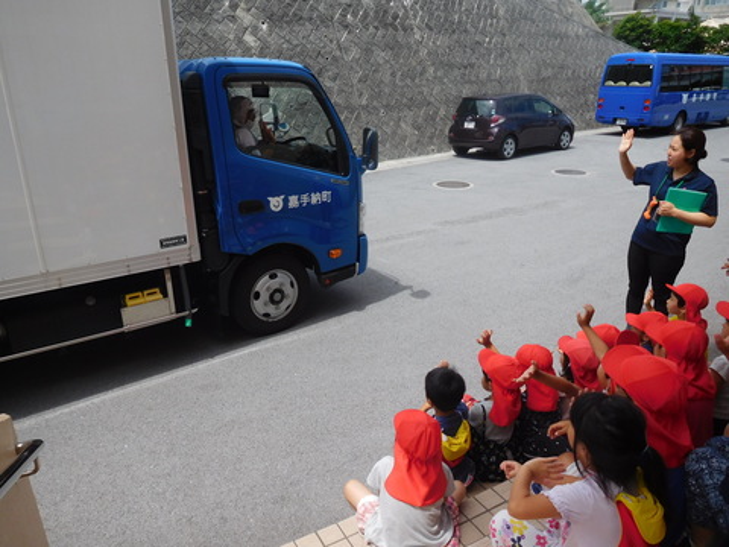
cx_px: 364
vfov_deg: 54.9
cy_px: 274
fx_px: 526
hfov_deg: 69.4
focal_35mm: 25
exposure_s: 1/400
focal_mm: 4.5
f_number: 6.8
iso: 125
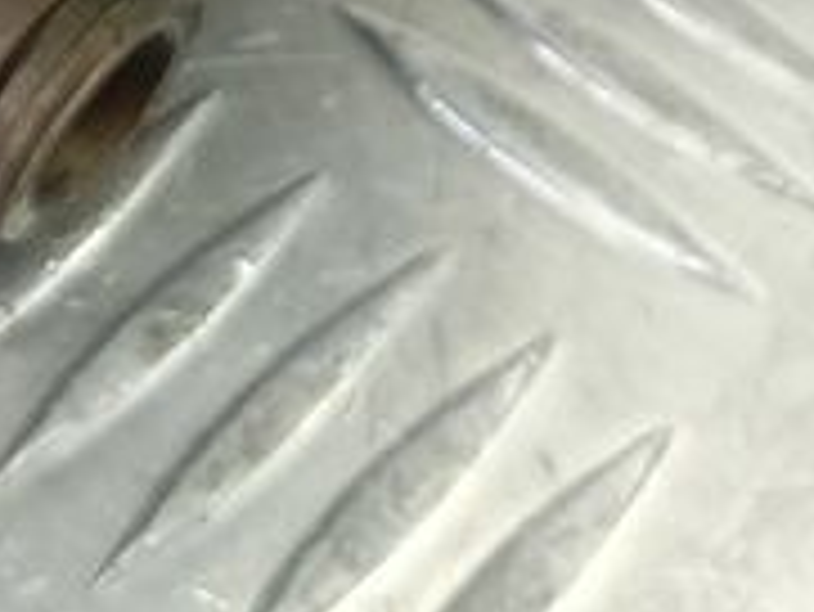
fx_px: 3600
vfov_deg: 8.6
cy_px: -1026
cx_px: -333
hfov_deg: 12.4
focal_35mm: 153
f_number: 1.6
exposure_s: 1/50
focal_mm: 4.11
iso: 160
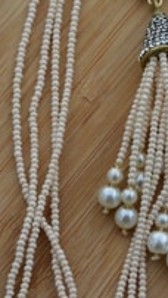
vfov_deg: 14.3
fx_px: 1190
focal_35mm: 150
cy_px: 112
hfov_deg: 8.0
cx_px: 163
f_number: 8
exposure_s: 1/80
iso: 100
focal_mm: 45
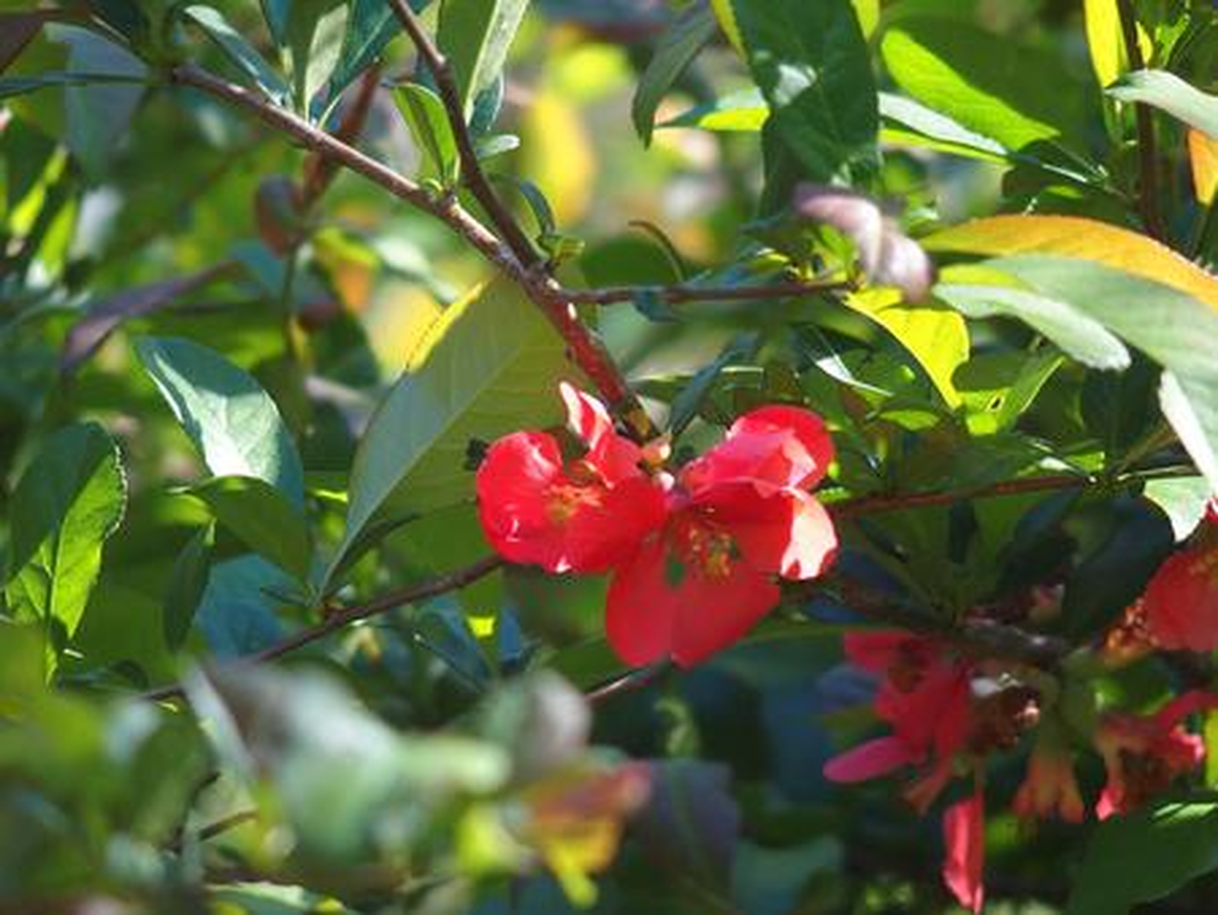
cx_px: 609
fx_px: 10561
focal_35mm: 300
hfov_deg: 6.6
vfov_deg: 5.0
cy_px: 458
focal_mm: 64.3
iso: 125
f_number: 2.8
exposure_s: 1/250
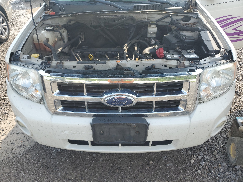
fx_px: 183
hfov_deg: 67.3
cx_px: 122
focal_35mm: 26
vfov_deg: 53.1
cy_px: 91
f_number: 1.5
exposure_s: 1/714
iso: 50
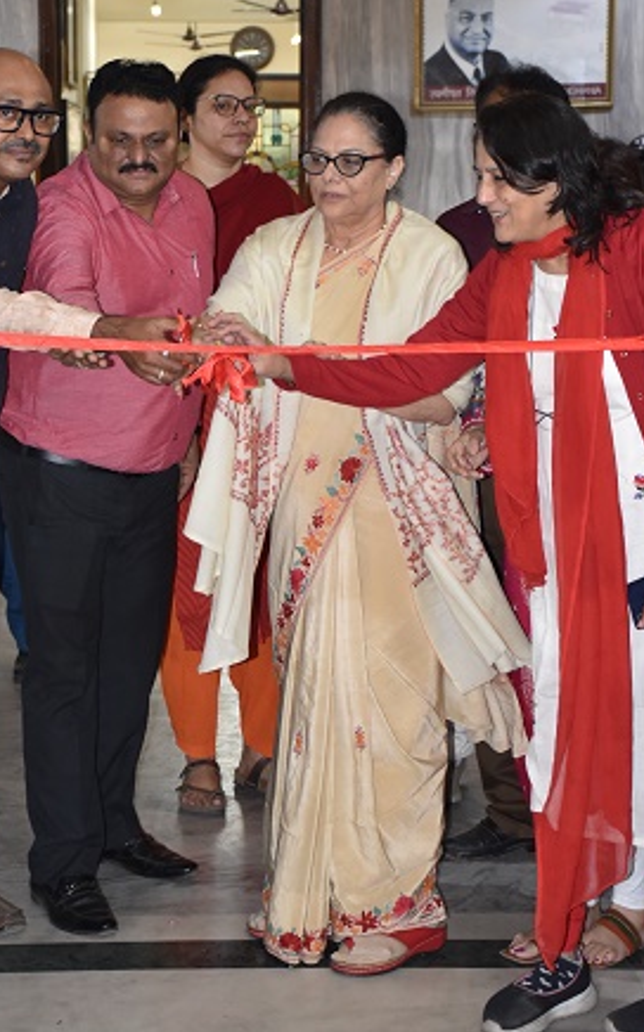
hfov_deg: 16.3
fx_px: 2250
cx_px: 220
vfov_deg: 25.7
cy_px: 365
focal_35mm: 80
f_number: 4.2
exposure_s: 1/60
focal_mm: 38
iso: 1000
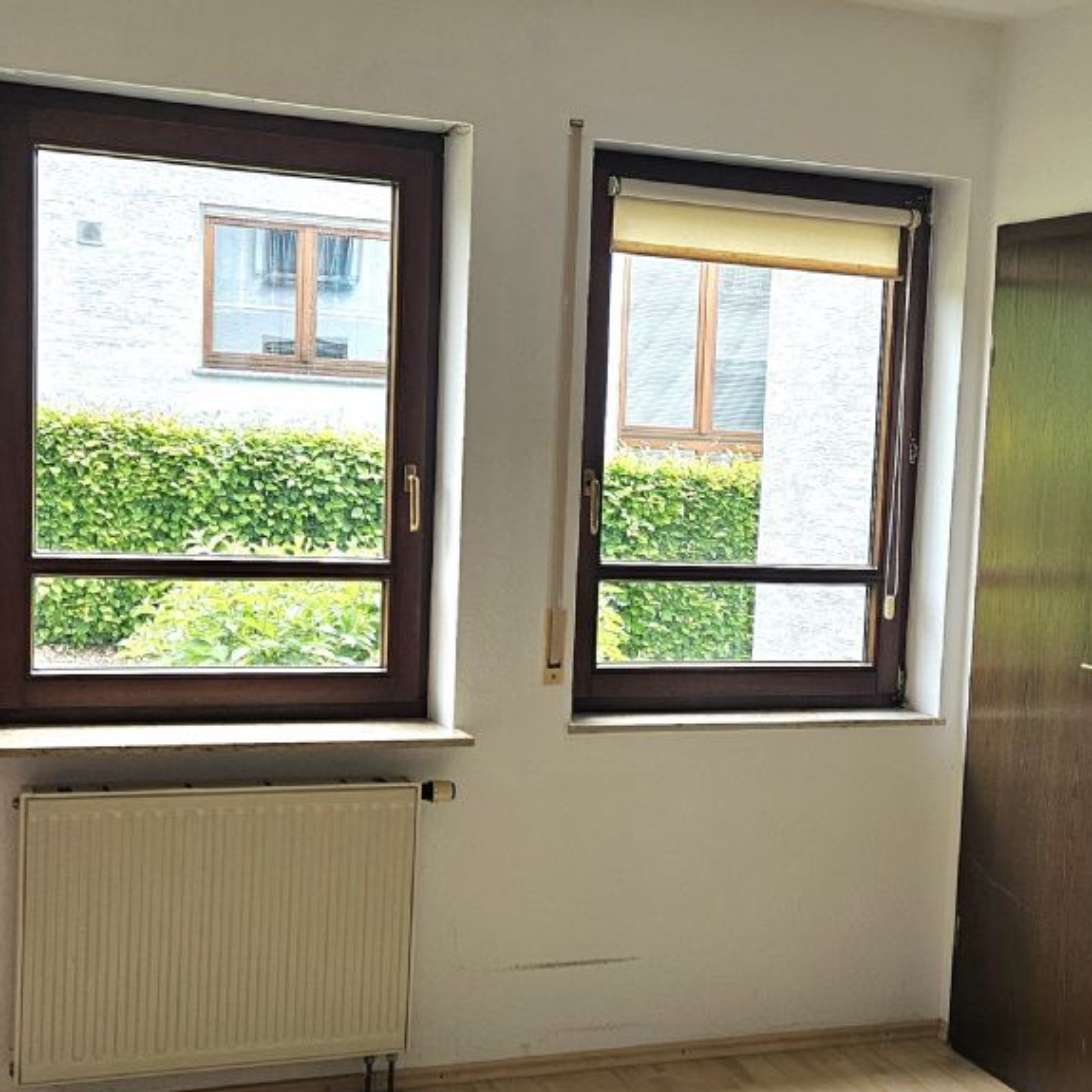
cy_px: 589
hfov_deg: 31.8
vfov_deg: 32.2
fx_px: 1892
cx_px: 761
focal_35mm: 53
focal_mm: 5.4
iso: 32
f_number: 1.8
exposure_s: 1/101
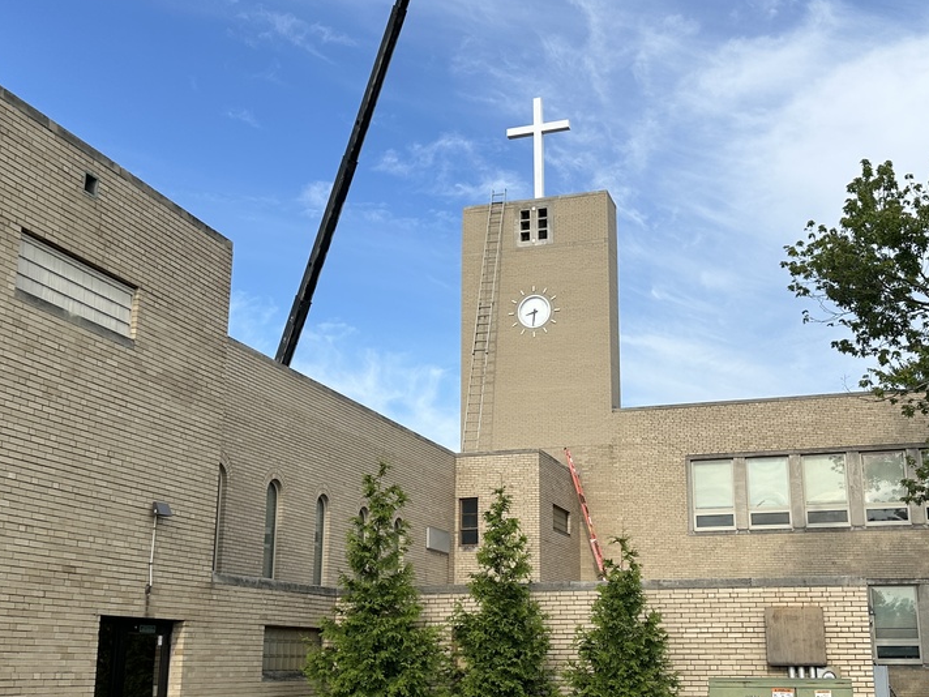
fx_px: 1154
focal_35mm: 43
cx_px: 526
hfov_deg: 43.8
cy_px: 388
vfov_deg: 33.6
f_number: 1.78
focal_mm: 6.86
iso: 80
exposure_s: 1/3356
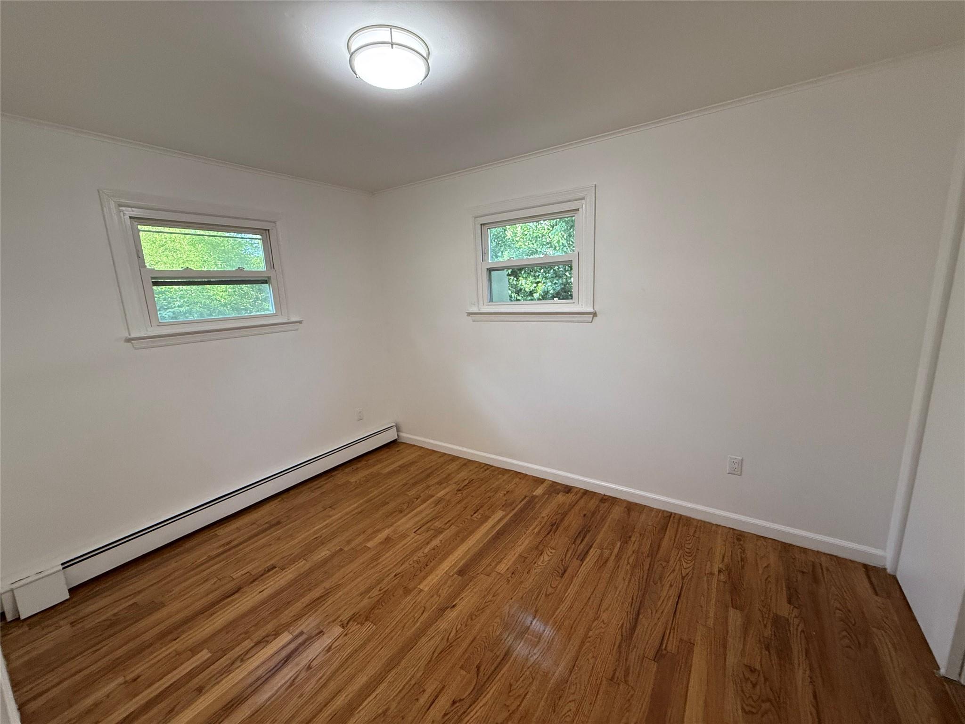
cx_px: 482
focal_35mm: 14
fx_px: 390
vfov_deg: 85.7
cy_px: 362
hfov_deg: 102.1
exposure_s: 1/120
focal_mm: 2.22
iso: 320
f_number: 2.2
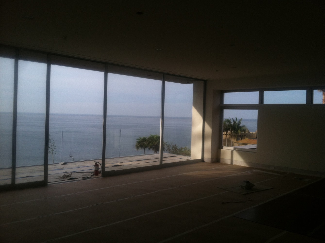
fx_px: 328
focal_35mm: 35
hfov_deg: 52.7
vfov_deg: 40.6
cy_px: 122
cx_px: 162
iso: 80
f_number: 2.8
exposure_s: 1/917
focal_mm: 3.85
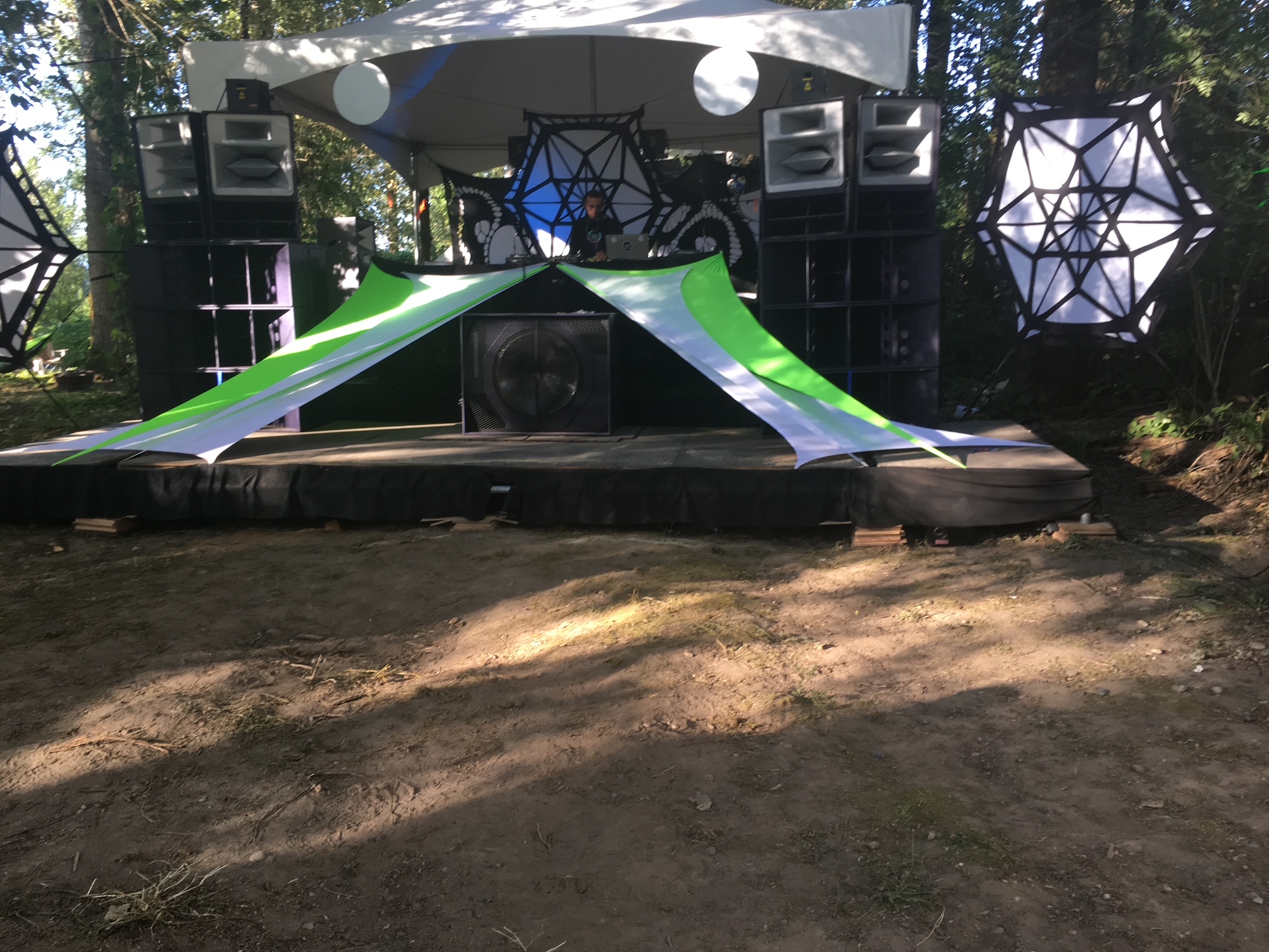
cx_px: 634
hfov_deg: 61.7
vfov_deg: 48.2
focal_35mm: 29
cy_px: 476
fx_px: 1063
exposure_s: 1/120
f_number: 2.2
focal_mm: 4.15
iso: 40
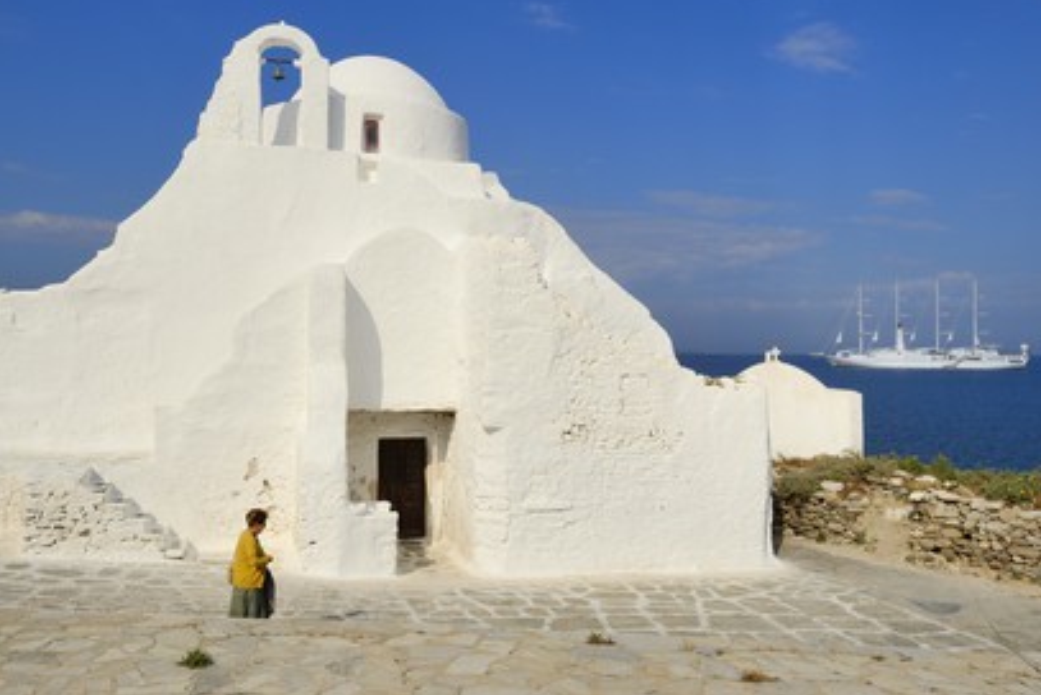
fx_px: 955
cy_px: 342
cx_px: 535
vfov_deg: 40.0
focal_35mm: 33
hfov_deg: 57.2
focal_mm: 32
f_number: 18
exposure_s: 1/250
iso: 200
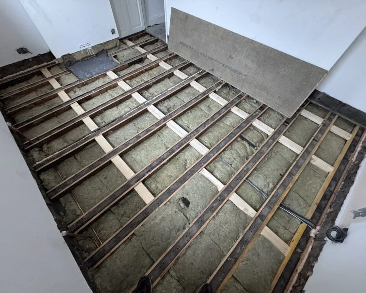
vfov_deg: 84.0
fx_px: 162
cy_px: 148
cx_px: 182
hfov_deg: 96.8
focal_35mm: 15
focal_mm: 2.22
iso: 500
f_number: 2.2
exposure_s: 1/60
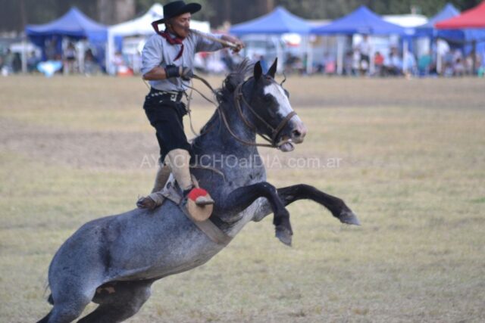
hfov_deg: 6.2
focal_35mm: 330
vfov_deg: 4.2
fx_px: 4447
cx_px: 242
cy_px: 162
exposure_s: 1/500
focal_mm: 220
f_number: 5
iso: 560
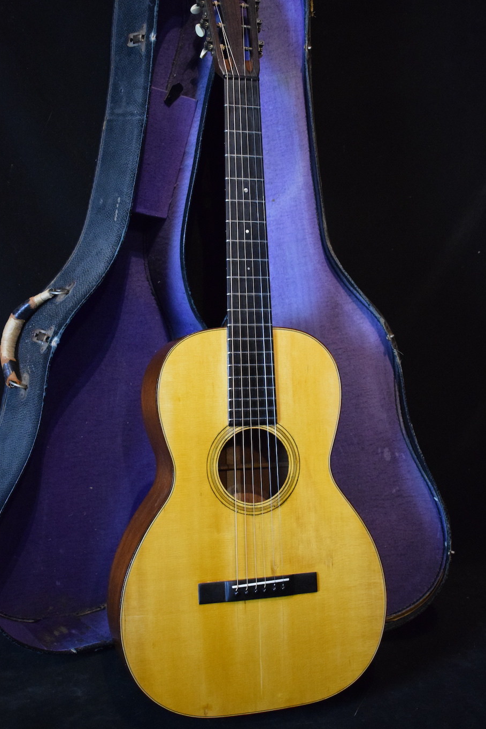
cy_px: 339
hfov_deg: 30.1
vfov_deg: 44.0
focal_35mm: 45
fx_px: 902
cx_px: 259
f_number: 4
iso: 3600
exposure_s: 1/60
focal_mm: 27
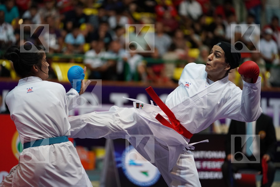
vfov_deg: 8.2
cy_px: 94
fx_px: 1299
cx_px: 140
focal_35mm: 167
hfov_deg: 12.3
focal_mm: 167
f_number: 2.8
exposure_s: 1/1000
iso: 4000
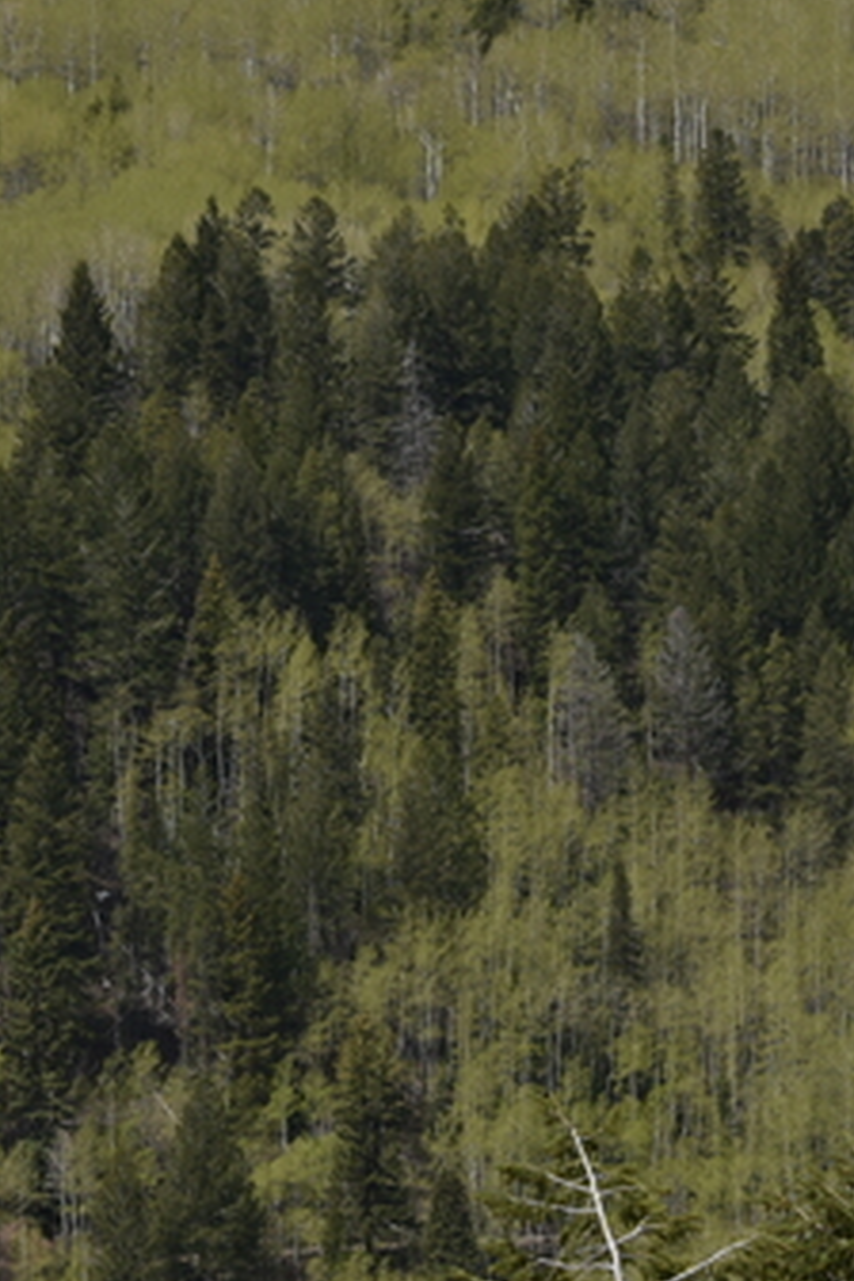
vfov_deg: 5.8
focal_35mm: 351
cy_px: -210
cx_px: 1399
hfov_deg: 3.9
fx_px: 12489
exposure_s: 1/400
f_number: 10
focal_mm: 92
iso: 100
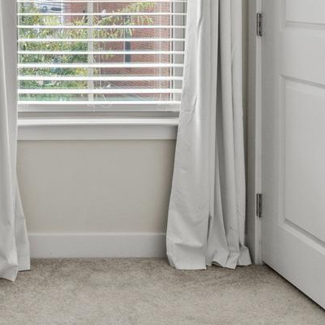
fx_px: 648
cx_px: -80
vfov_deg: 26.6
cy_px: 0
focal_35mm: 61
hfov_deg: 25.0
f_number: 8
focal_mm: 14
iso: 400
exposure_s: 1/8
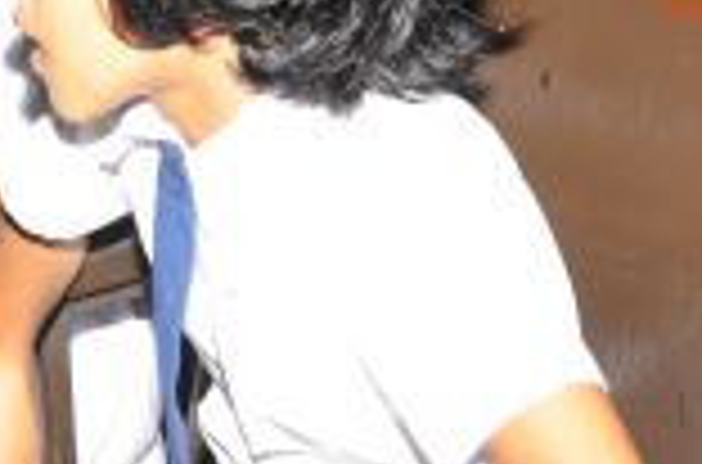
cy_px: -297
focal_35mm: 127
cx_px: 220
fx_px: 2469
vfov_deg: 10.3
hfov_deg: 16.1
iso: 200
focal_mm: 22
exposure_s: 1/90
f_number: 5.6
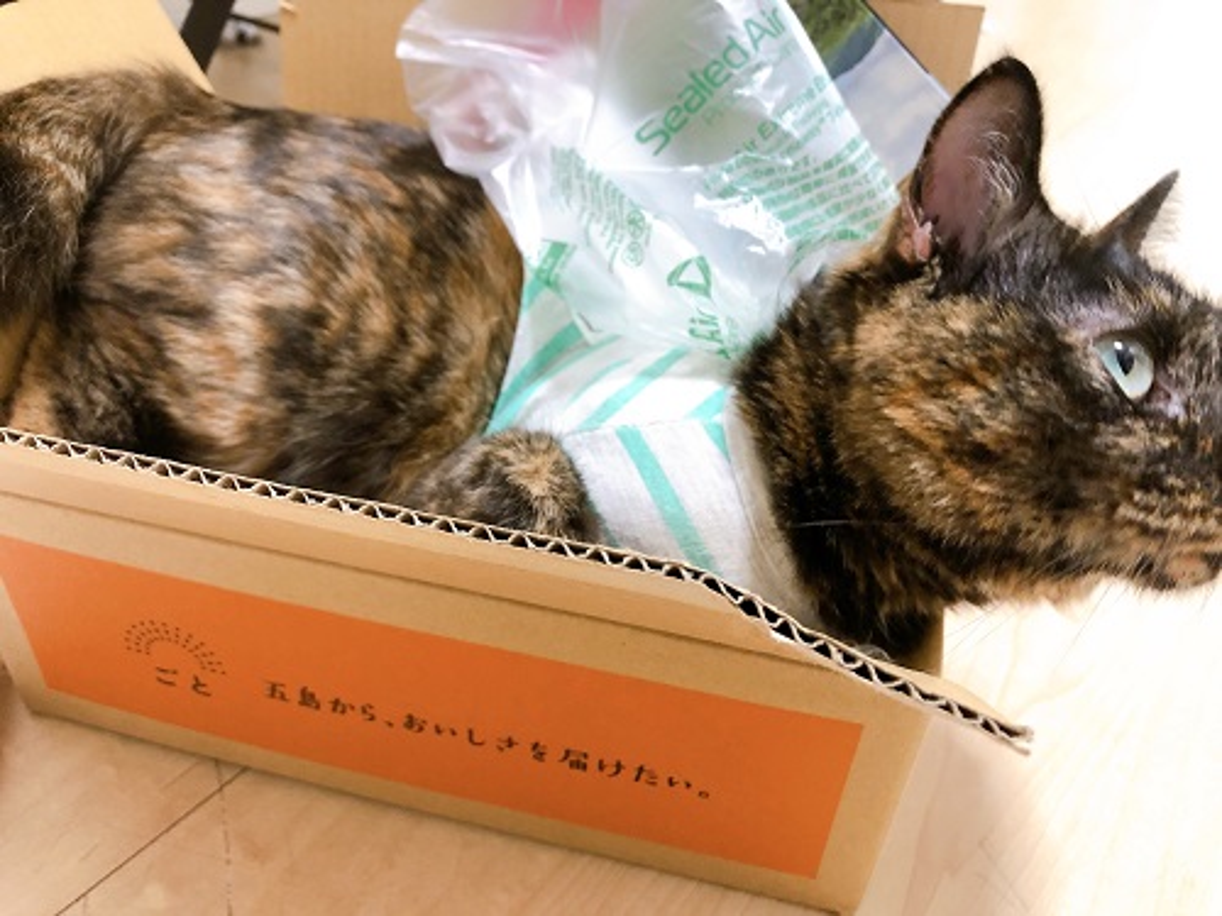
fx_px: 988
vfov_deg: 49.7
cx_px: 611
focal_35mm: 28
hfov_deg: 63.4
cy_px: 458
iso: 64
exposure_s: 1/17
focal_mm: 3.99
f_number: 1.8
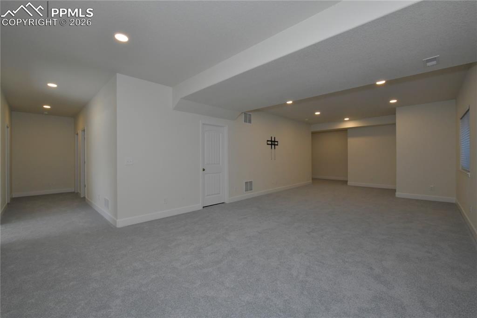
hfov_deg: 100.4
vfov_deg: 77.3
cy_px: 159
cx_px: 238
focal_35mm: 15
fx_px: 199
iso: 2000
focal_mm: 15
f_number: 13
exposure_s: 1/160
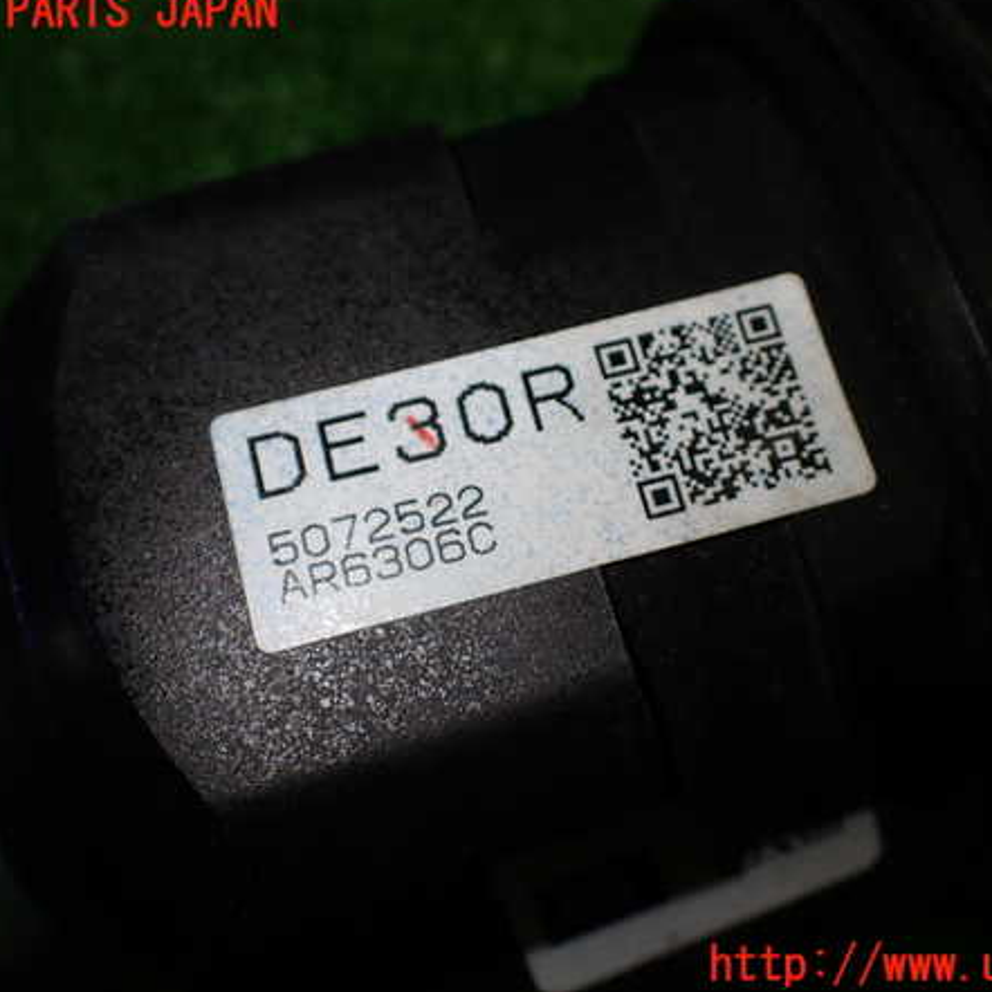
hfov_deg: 46.0
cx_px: 543
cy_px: 489
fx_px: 1167
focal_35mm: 36
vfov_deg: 46.0
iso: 100
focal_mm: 5.4
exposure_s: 1/160
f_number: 2.3
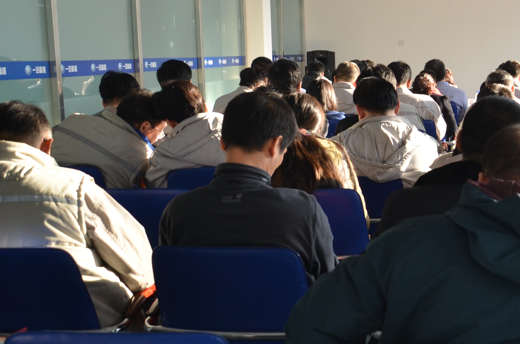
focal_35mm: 73
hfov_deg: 25.3
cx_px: 603
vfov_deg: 18.5
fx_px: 1054
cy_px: 211
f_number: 4.5
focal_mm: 21
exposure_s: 1/80
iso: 400
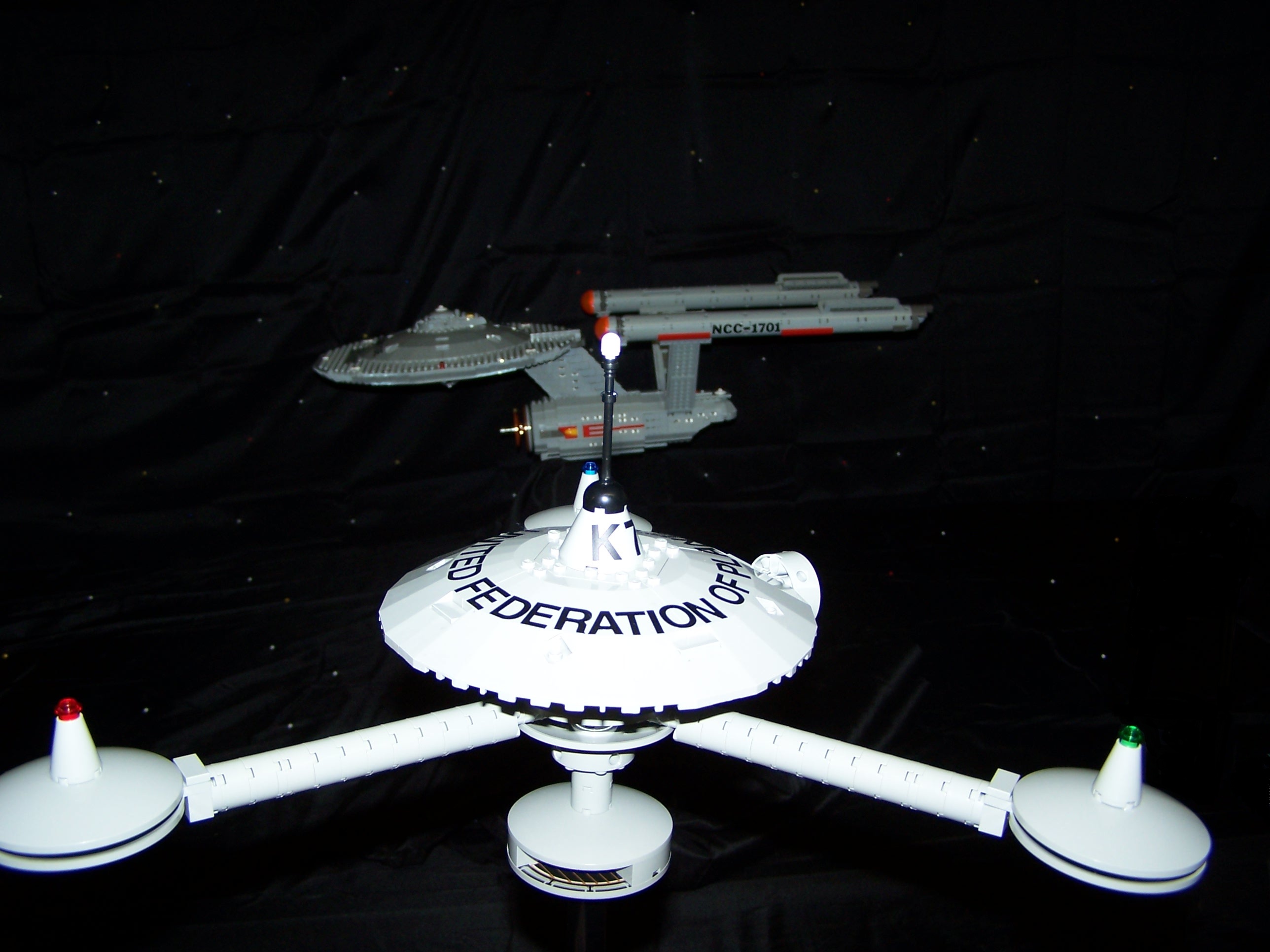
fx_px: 1394
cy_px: 476
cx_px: 635
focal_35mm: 38
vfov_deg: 37.7
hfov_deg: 49.0
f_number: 2.8
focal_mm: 6.3
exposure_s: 1/60
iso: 80
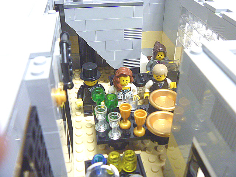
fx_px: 239
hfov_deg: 52.6
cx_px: 118
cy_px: 88
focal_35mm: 35
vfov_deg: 40.7
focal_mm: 6.3
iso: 400
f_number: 3.5
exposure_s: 1/5
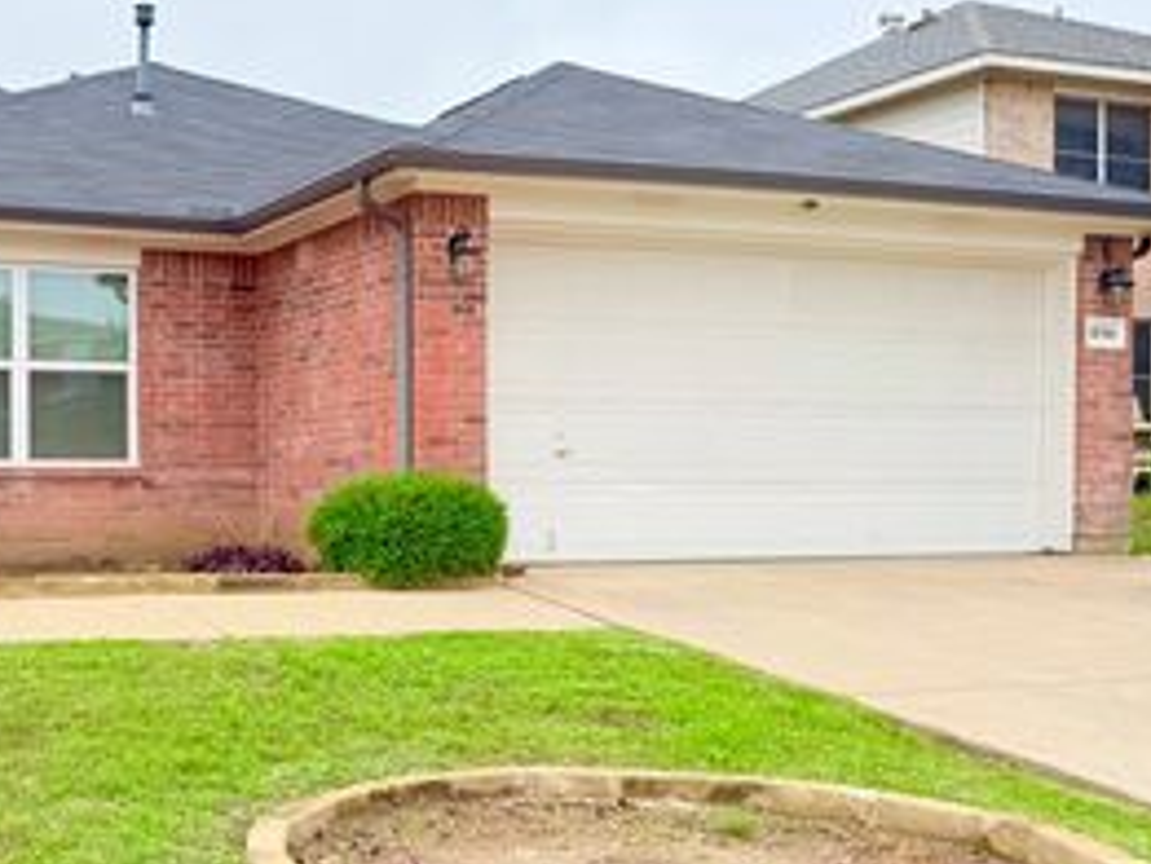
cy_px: 496
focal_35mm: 46
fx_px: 1530
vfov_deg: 31.5
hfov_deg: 39.2
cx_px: 185
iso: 80
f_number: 1.78
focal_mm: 6.76
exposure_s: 1/1385
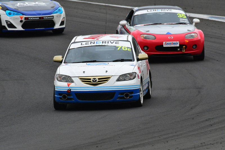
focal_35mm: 750
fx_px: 4689
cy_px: 75
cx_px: 112
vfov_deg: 1.8
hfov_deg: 2.7
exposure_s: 1/640
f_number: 11
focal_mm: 500
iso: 800
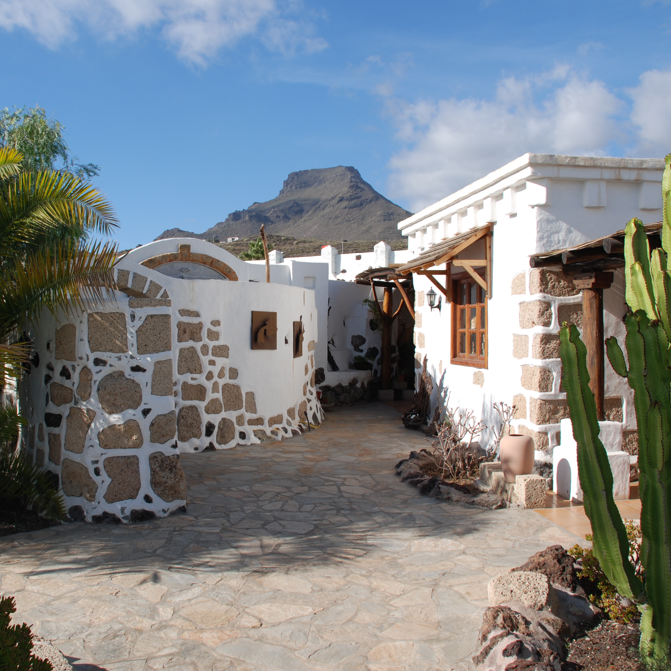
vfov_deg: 47.2
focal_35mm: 35
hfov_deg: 47.0
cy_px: 340
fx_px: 768
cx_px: 272
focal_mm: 18
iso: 100
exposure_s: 1/200
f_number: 8
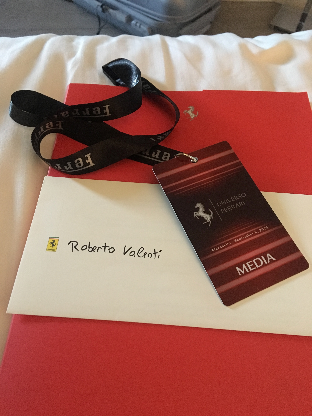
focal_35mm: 29
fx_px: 349
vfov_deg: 61.7
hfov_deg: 48.2
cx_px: 156
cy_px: 208
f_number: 2.2
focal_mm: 4.15
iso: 500
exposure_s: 1/17
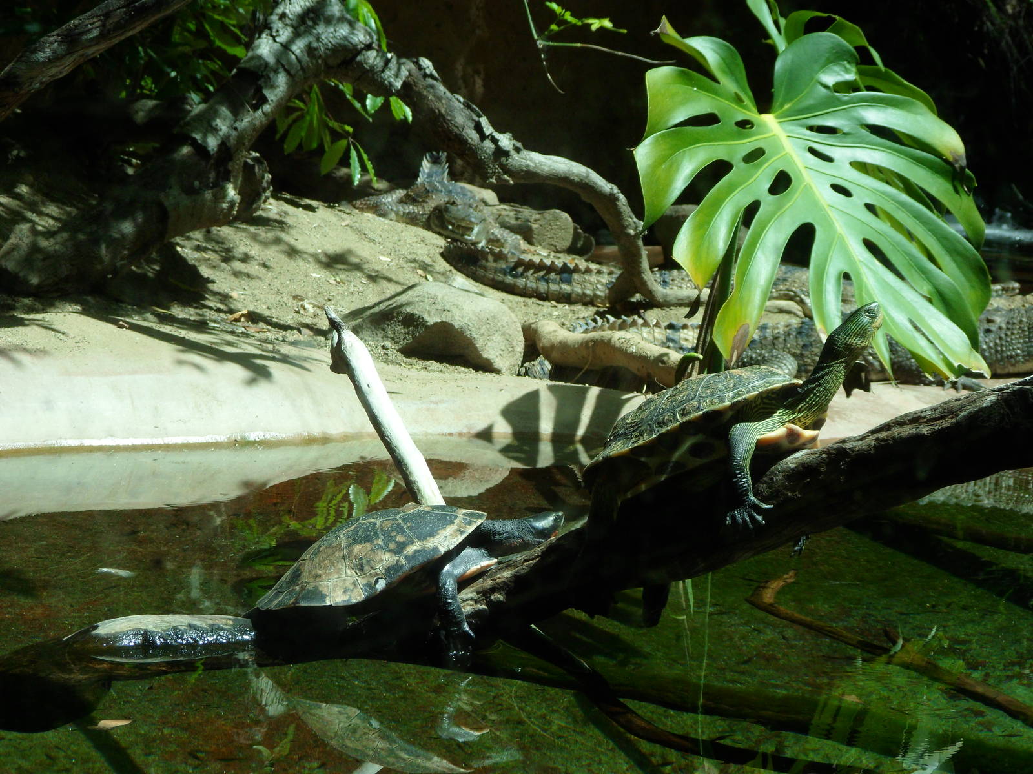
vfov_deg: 17.6
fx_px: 2507
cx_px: 516
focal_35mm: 84
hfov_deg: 23.3
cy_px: 387
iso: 80
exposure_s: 1/180
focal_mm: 14
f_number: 5.1
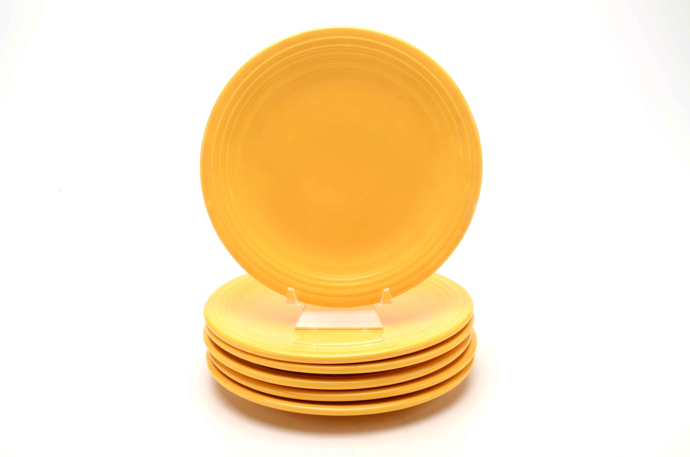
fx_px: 746
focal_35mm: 39
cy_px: 228
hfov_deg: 49.6
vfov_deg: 34.1
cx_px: 345
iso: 100
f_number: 25
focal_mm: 26
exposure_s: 1/160
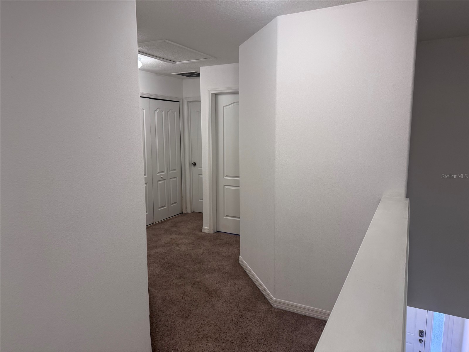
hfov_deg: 71.6
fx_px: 325
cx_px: 234
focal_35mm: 24
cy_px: 176
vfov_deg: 56.8
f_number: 1.78
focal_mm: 6.76
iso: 160
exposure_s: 1/60
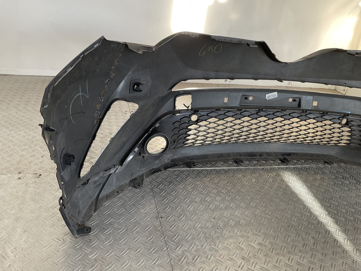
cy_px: 136
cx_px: 180
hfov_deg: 61.7
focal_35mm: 29
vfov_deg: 48.2
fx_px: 302
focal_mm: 3
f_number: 1.8
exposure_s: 1/100
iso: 25
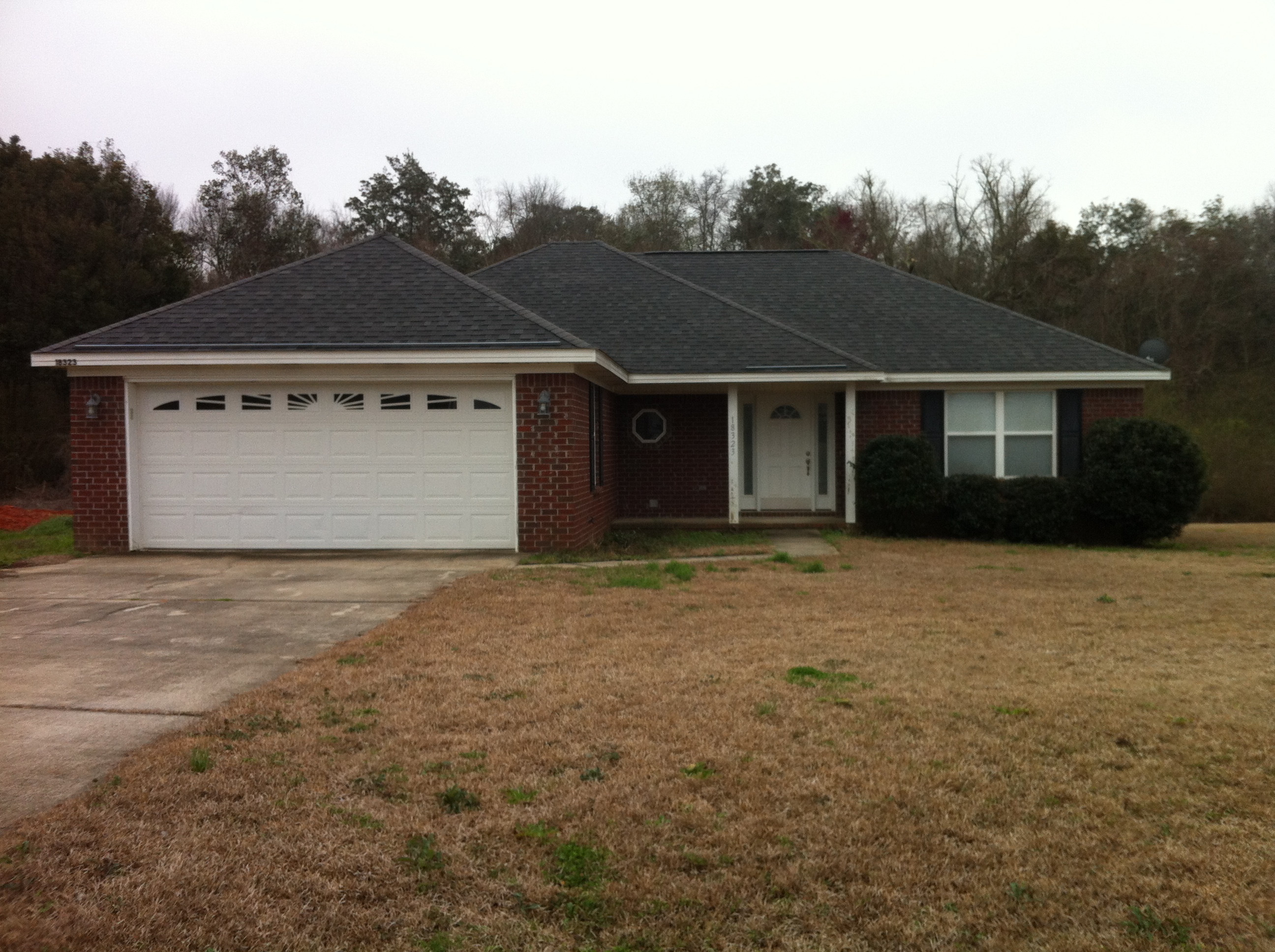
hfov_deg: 52.7
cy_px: 476
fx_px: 1287
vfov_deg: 40.6
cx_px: 638
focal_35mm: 35
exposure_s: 1/815
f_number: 2.8
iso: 80
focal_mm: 3.85
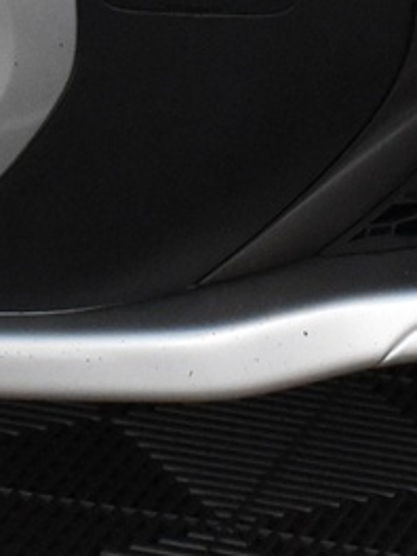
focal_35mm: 257
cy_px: -446
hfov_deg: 5.8
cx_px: 172
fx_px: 4127
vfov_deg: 7.5
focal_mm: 29
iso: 3200
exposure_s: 1/200
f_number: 7.1
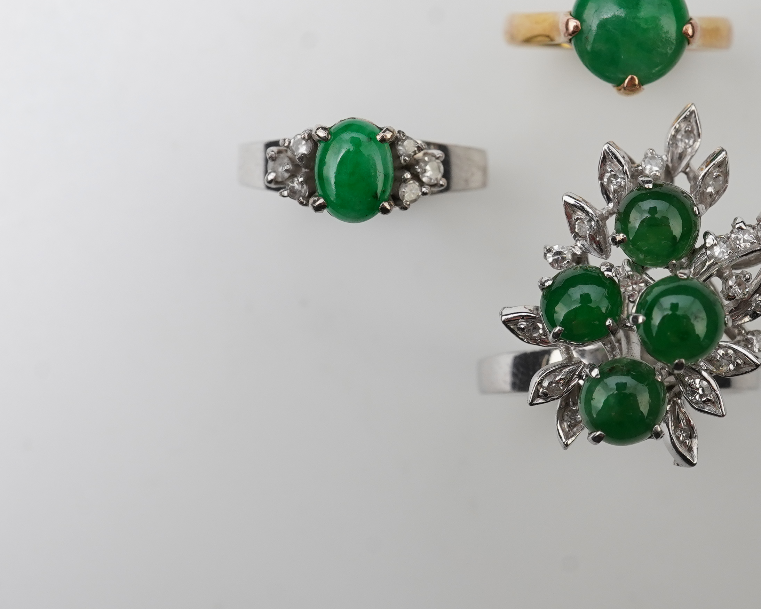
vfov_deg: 20.1
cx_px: 547
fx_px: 1712
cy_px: 203
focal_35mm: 76
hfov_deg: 24.8
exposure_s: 1/100
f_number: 16
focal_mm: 30
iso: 500
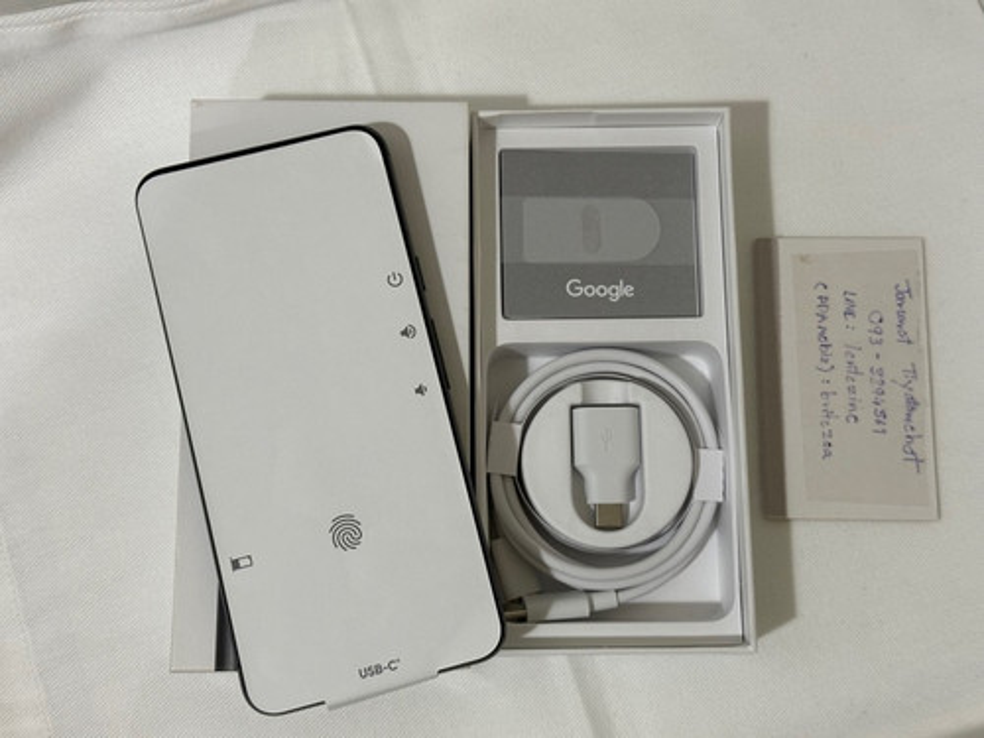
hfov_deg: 39.7
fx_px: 1364
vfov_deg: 30.3
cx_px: 492
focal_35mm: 48
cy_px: 369
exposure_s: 1/50
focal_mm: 6.86
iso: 160
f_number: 1.78
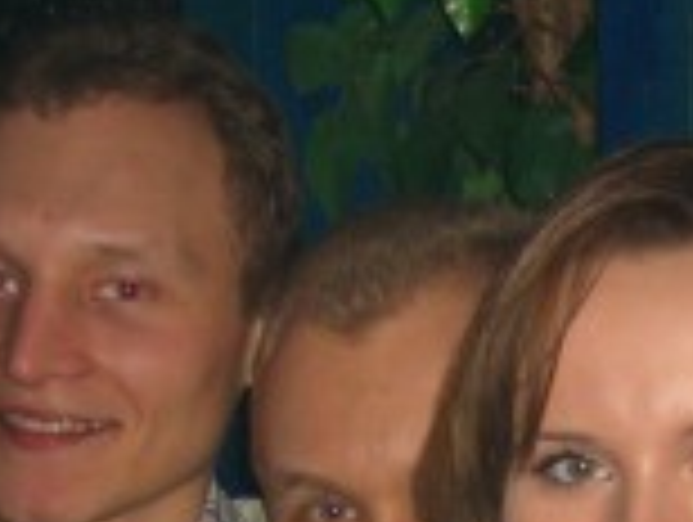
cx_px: 698
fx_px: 2968
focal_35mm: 148
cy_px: 738
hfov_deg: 13.1
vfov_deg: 9.8
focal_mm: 7.9
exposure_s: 1/60
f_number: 2.8
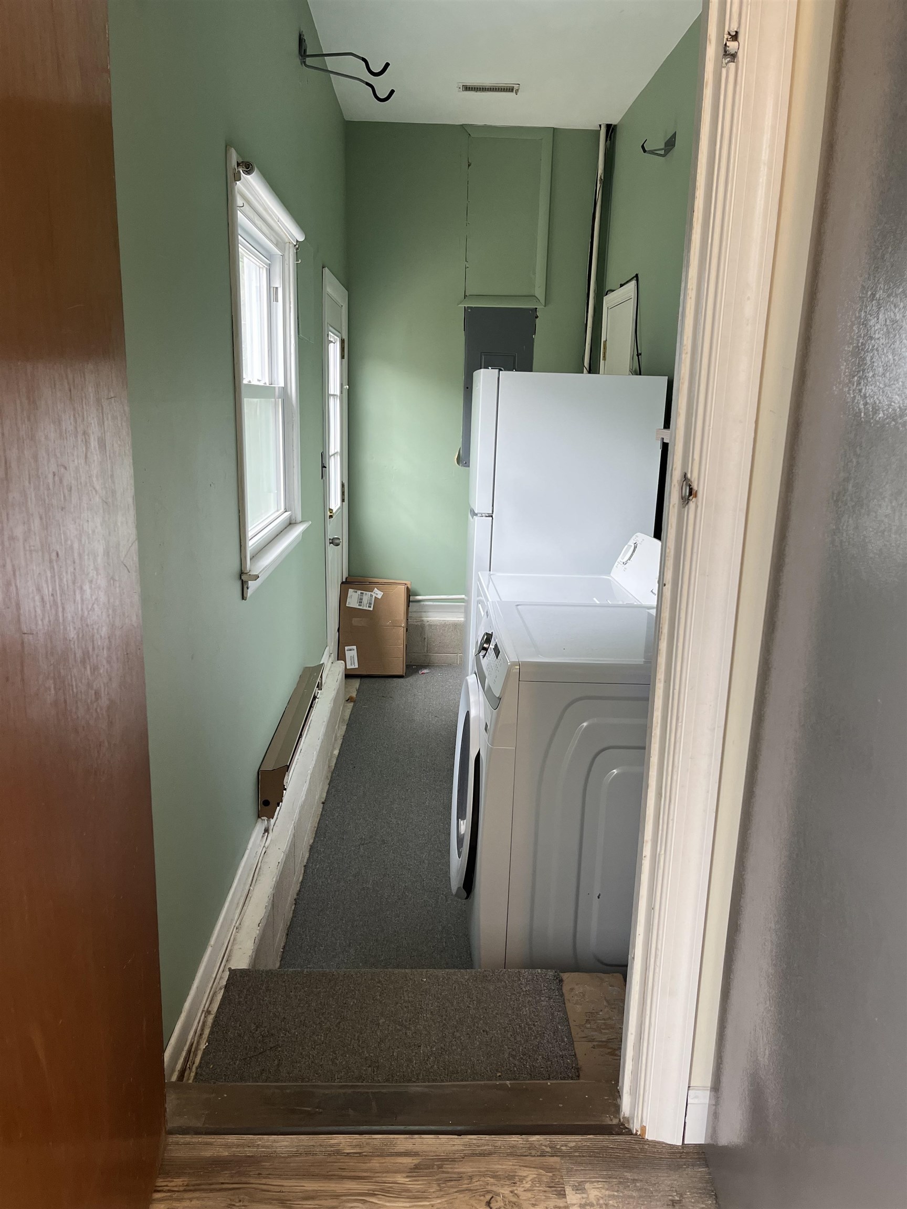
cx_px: 454
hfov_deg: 53.1
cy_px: 604
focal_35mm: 26
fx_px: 908
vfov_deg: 67.3
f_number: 1.6
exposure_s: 1/120
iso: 125
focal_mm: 5.1
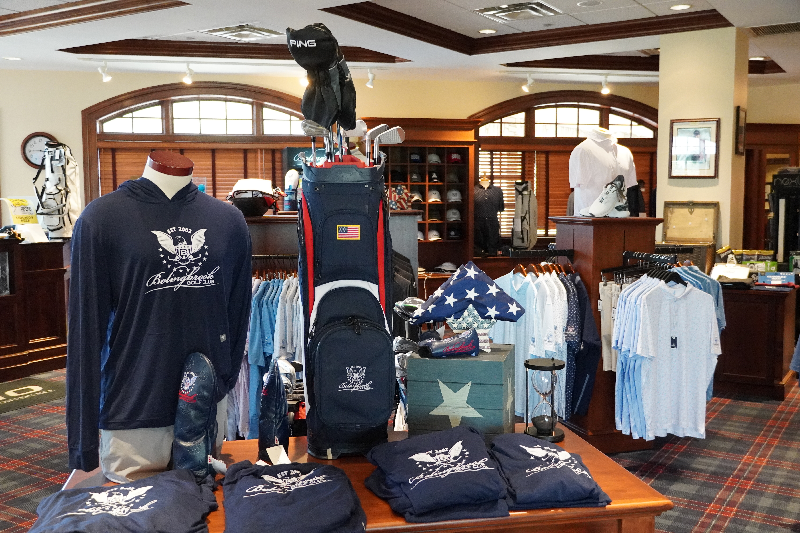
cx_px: 400
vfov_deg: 35.5
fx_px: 833
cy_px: 266
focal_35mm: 38
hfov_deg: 51.3
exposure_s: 1/160
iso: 5000
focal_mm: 25
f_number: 4
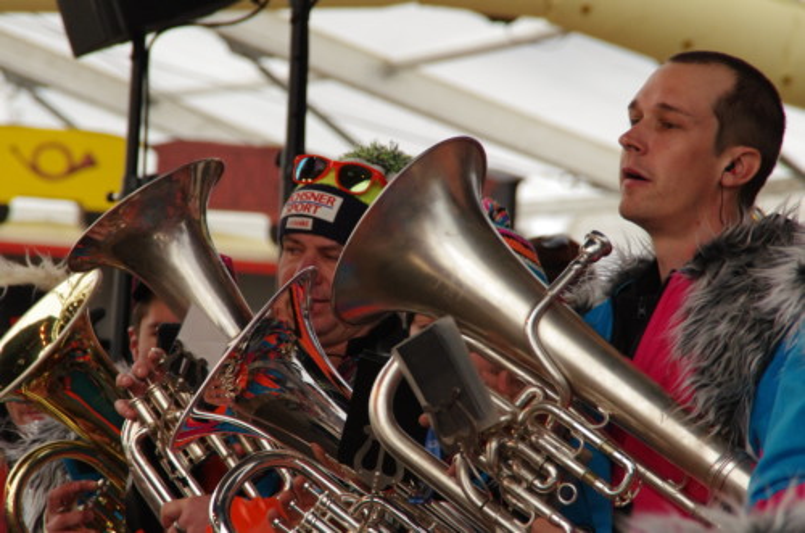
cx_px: 402
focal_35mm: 300
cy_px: 266
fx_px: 6693
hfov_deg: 6.9
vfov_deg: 4.6
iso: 3200
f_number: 10
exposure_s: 1/250
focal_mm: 200
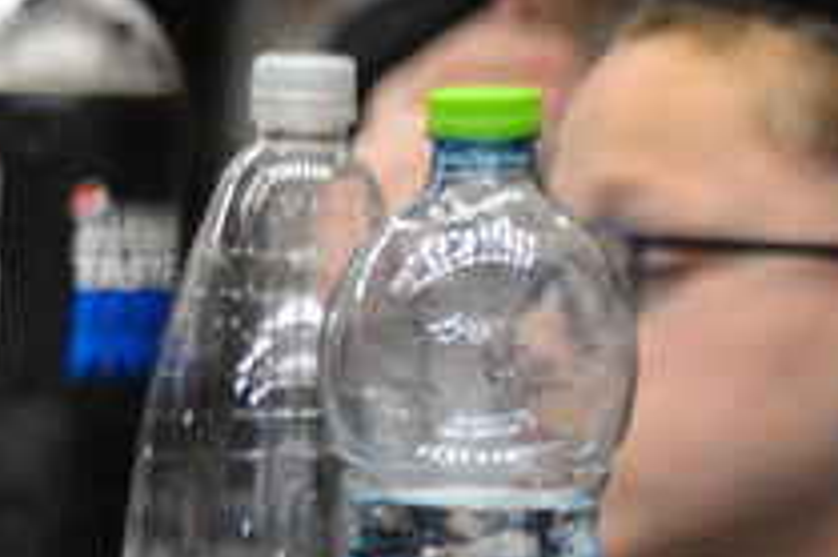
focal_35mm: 1540
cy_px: 773
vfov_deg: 0.9
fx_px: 35819
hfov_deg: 1.3
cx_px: -1752
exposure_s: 1/100
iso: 1000
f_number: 5.6
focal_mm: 230
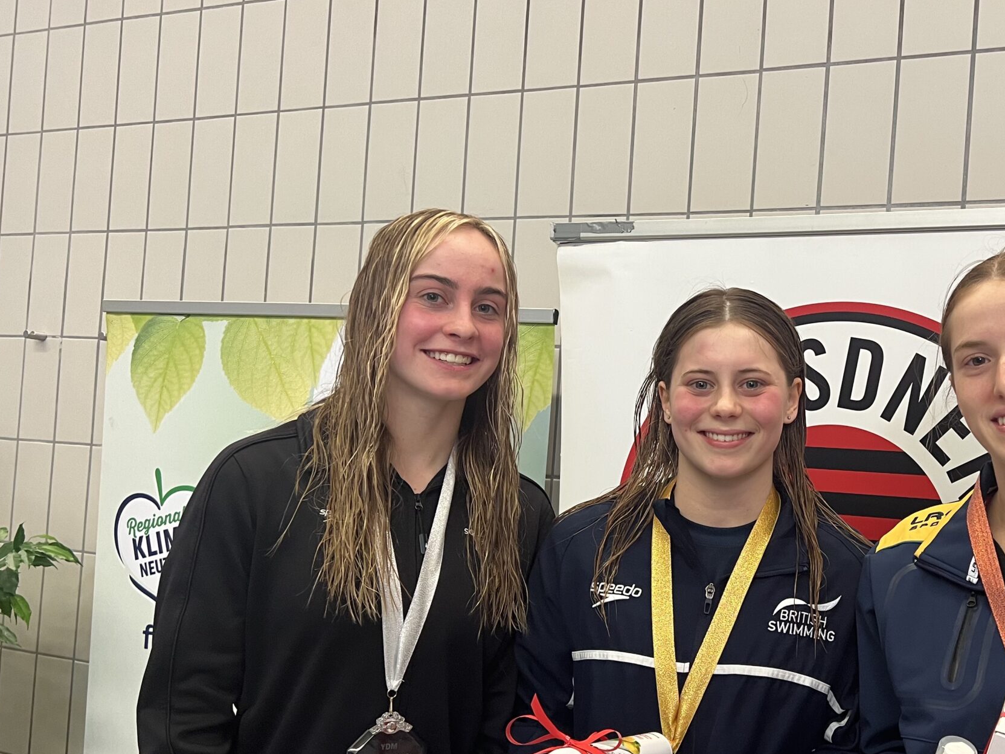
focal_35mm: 40
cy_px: 442
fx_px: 1161
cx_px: 720
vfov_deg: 35.9
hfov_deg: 45.6
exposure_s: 1/80
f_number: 1.5
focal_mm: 5.7
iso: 125
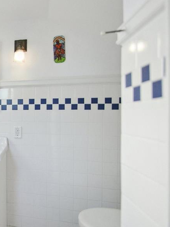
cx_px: -17
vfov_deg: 65.3
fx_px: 177
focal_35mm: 27
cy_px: 118
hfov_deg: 41.1
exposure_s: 1/250
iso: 3200
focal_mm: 16
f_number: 2.8
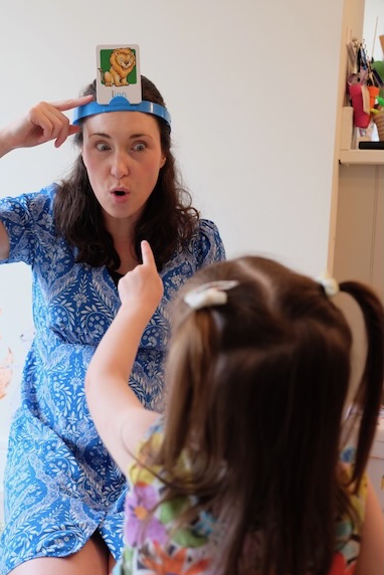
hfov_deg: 28.7
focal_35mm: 47
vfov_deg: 41.9
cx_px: 170
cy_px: 307
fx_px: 751
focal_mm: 27.7
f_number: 3.2
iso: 400
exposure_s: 1/58
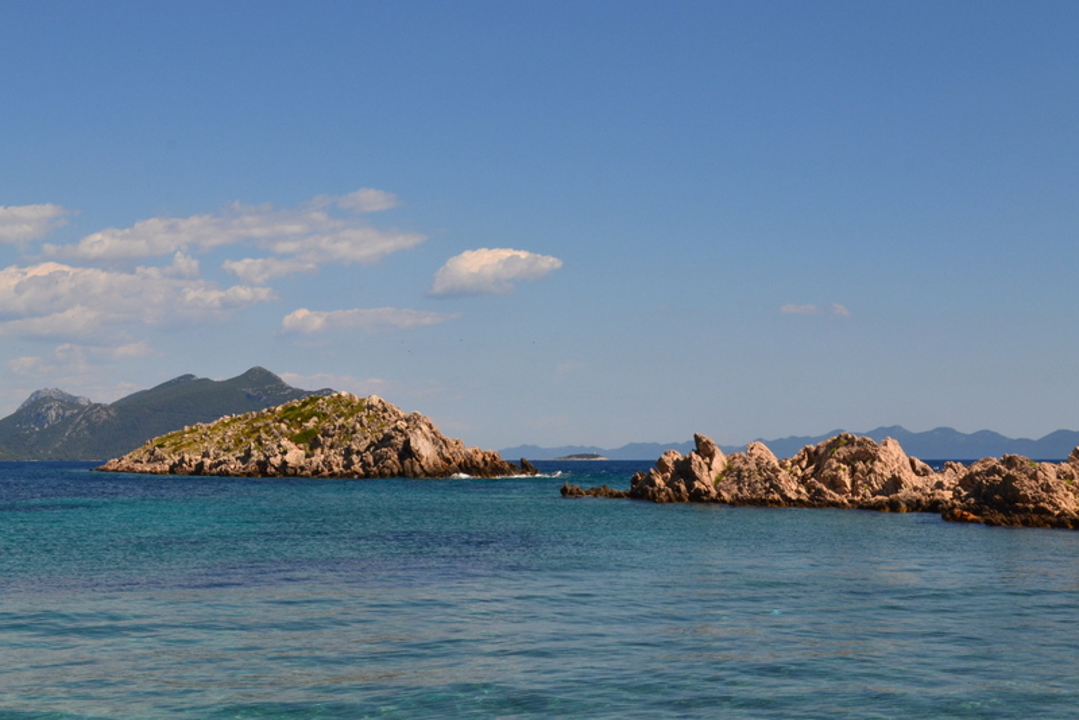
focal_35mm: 52
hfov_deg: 37.8
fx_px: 1574
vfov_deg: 25.8
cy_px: 360
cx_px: 540
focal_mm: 35
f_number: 11
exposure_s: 1/500
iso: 320
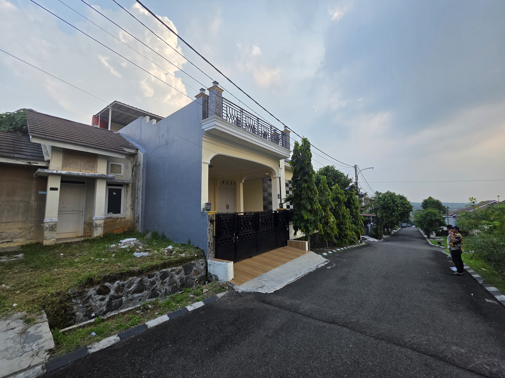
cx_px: 252
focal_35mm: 13
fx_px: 190
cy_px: 189
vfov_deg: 89.9
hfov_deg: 106.2
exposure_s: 1/428
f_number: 1.9
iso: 40
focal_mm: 2.2
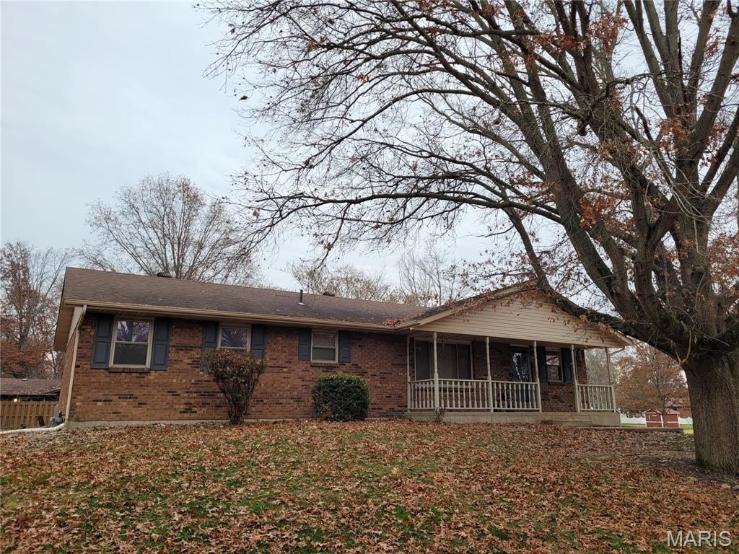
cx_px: 370
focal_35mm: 26
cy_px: 277
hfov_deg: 67.3
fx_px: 555
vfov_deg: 53.1
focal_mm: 5.4
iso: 40
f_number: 1.8
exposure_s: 1/171
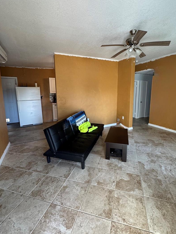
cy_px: 107
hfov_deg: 77.8
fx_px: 108
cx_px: 99
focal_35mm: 16
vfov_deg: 94.2
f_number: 2.2
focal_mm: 2.22
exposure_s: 1/99
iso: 250
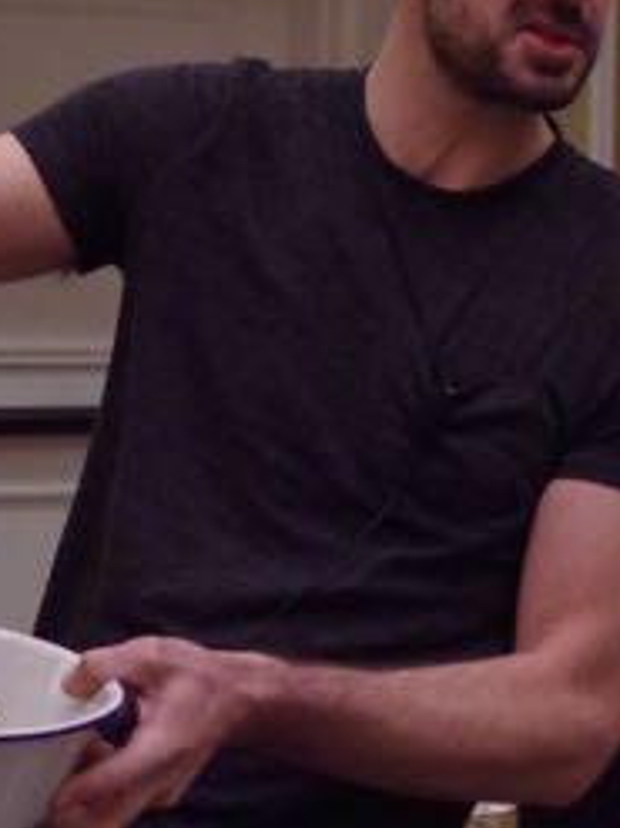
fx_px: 3561
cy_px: 238
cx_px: 154
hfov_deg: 9.9
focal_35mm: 149
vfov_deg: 13.2
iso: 6400
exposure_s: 1/80
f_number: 5.6
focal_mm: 40
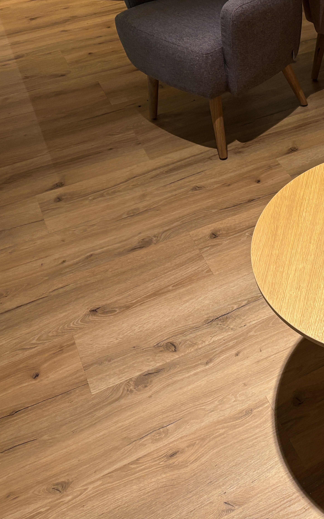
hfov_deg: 27.4
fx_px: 593
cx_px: 376
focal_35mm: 42
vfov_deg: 47.2
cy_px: 261
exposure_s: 1/100
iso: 125
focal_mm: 5.96
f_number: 1.6
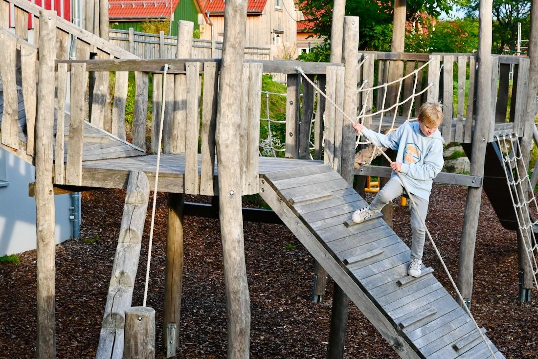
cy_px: 180
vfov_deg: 31.9
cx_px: 269
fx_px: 628
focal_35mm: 42
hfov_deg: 46.4
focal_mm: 28
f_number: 5.6
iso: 200
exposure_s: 1/250
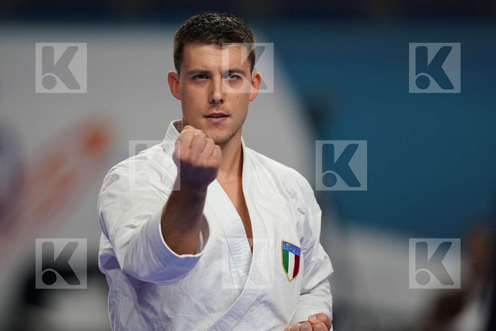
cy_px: 166
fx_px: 8266
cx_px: 248
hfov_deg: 3.4
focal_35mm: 600
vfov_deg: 2.3
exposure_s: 1/500
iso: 800
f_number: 2.8
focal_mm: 400
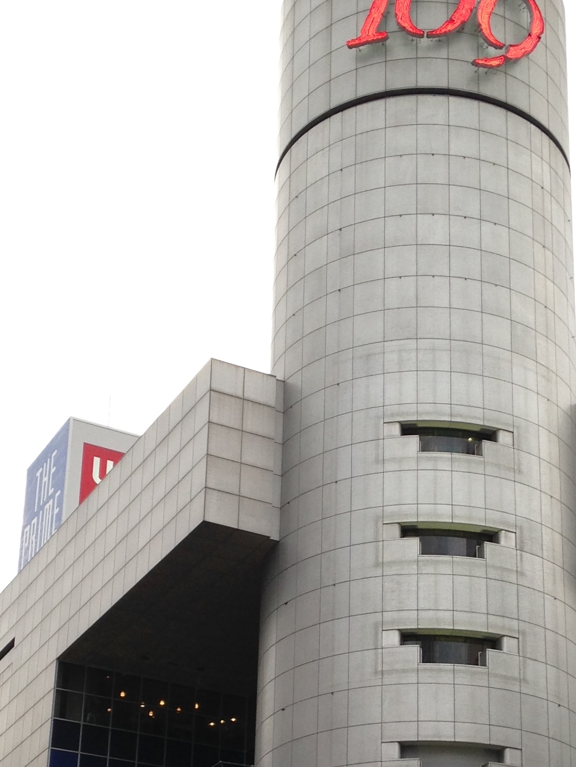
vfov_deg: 23.9
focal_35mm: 80
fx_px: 1774
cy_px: 648
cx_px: 353
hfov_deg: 18.4
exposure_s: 1/120
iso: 50
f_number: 2.4
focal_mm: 4.12
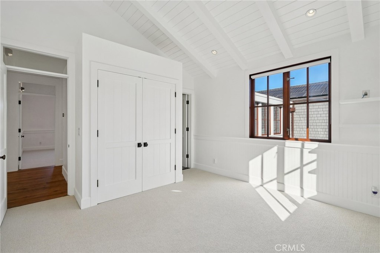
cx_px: 190
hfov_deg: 96.8
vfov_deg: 73.7
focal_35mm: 16
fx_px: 169
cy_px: 126
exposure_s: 1/320
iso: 400
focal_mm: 16
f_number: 8
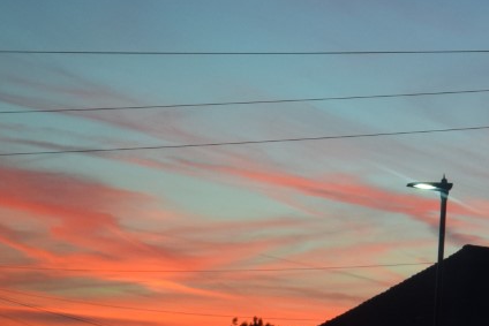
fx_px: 761
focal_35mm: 56
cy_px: 122
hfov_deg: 35.1
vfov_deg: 24.1
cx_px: 148
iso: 640
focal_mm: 22
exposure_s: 1/60
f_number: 4
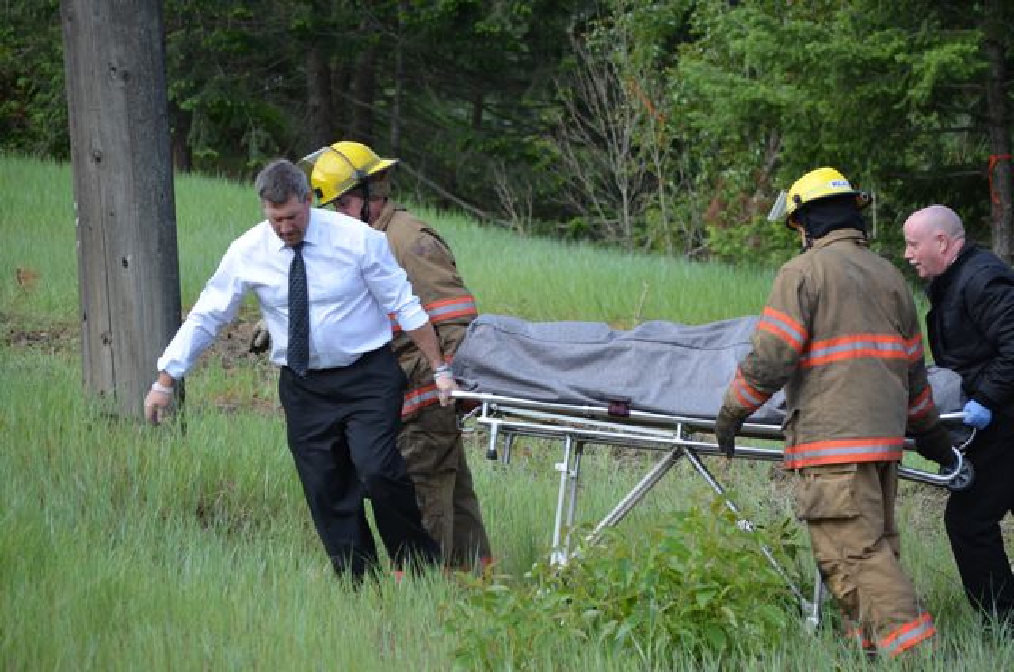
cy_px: 336
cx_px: 507
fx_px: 5271
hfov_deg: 11.0
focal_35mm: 188
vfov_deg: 7.3
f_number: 5.6
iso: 200
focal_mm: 125
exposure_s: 1/500
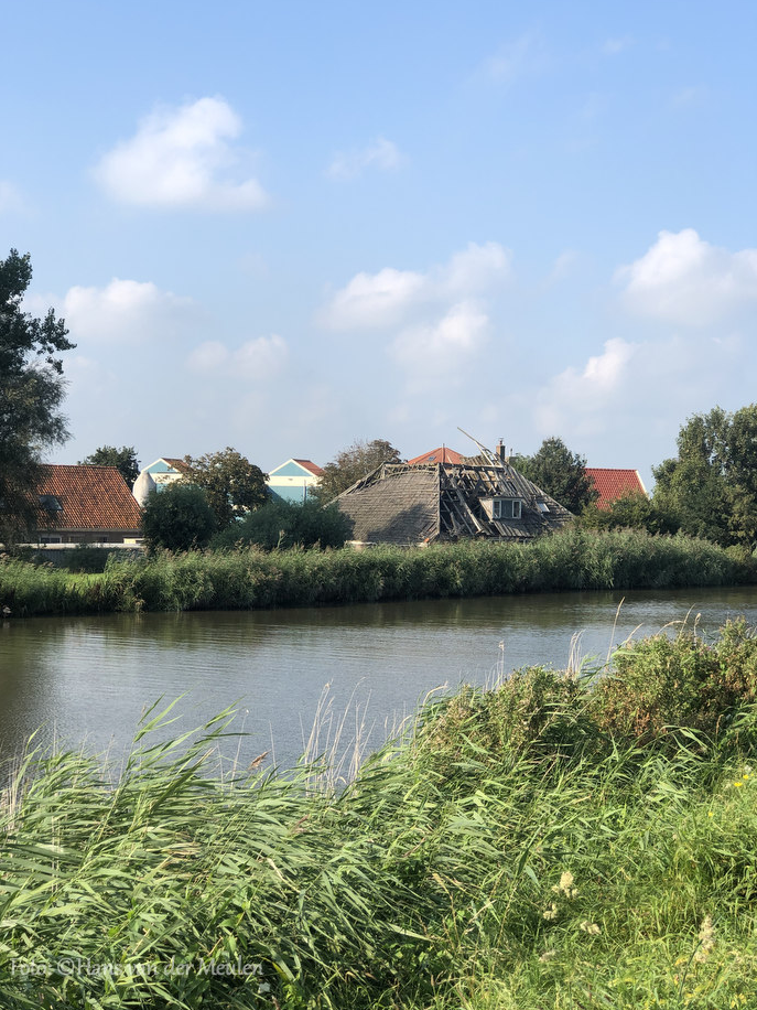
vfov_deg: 33.2
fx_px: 1691
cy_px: 507
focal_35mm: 58
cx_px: 376
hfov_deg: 25.2
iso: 20
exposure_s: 1/592
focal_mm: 6.6
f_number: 2.8
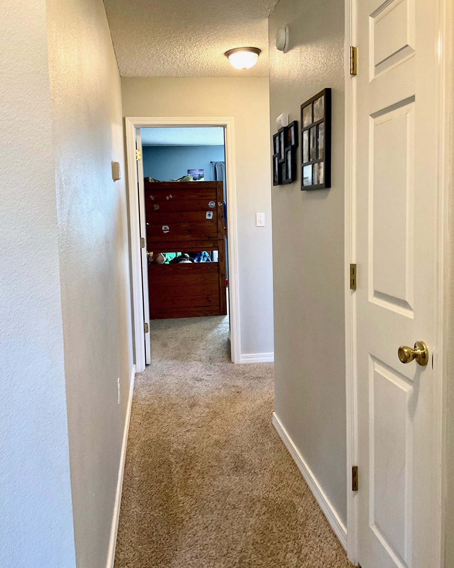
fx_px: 521
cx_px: 226
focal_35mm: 31
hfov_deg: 47.1
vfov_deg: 57.1
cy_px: 258
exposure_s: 1/60
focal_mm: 3
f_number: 1.8
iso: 160
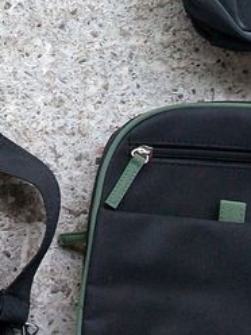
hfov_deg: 11.3
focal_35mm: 129
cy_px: -11
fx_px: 1247
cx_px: -38
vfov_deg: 15.0
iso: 151
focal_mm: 5.7
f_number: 2.9
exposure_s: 1/40
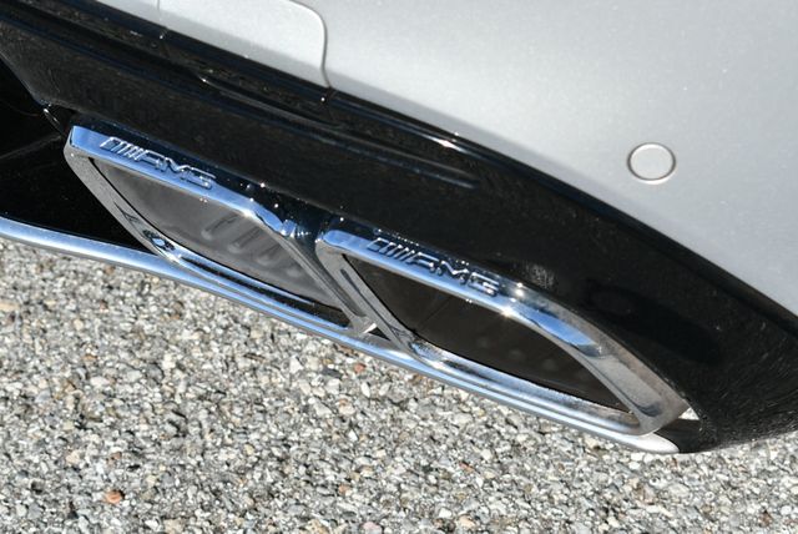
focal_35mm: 110
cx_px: 399
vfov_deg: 12.5
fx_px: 2440
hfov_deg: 18.6
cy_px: 267
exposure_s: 1/250
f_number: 8
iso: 100
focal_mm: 55
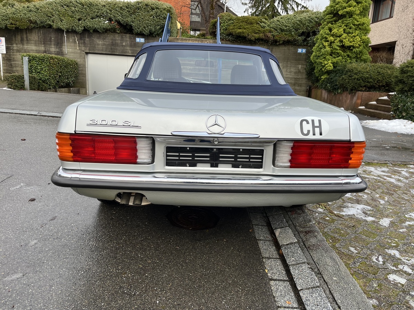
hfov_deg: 67.3
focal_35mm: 26
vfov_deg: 53.1
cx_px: 207
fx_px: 311
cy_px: 155
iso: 32
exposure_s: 1/122
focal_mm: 5.1
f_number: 1.6
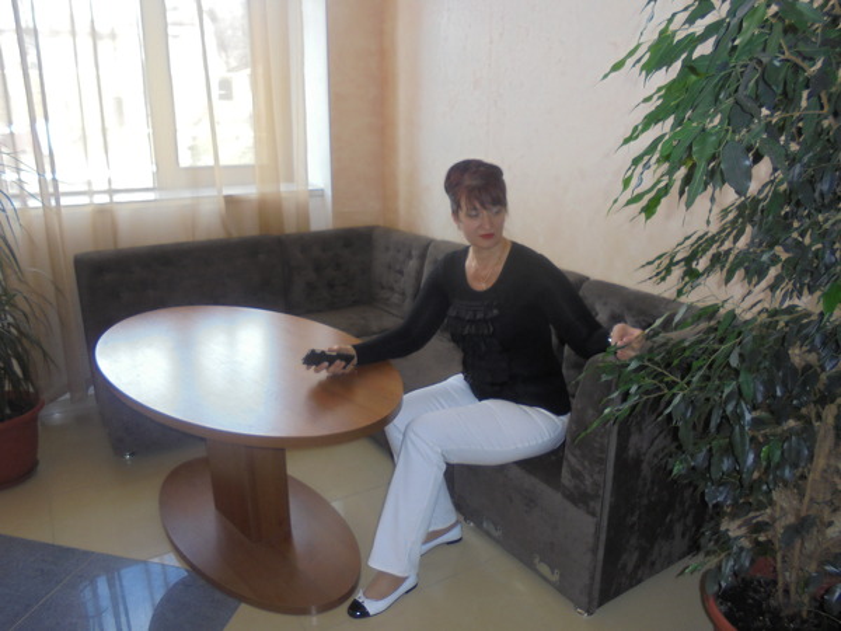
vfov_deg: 53.1
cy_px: 316
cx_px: 420
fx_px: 632
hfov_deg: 67.3
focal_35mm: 26
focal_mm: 4.6
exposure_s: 1/50
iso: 100
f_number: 3.5
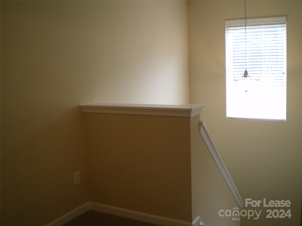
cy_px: 113
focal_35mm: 38
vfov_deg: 37.7
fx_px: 332
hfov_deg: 49.0
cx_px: 151
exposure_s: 1/30
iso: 200
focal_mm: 6.3
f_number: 3.1
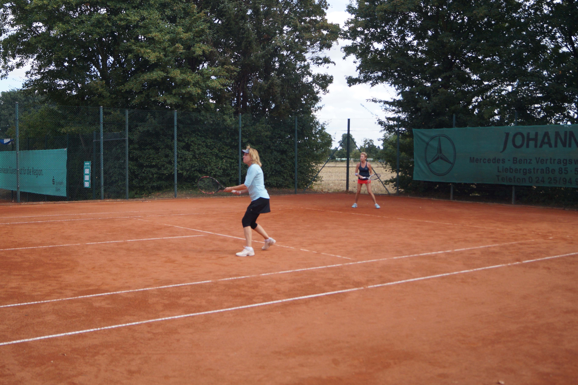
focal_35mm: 39
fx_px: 626
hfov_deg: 49.6
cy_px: 192
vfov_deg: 34.2
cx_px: 289
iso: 500
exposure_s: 1/2000
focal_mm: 26
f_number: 4.5
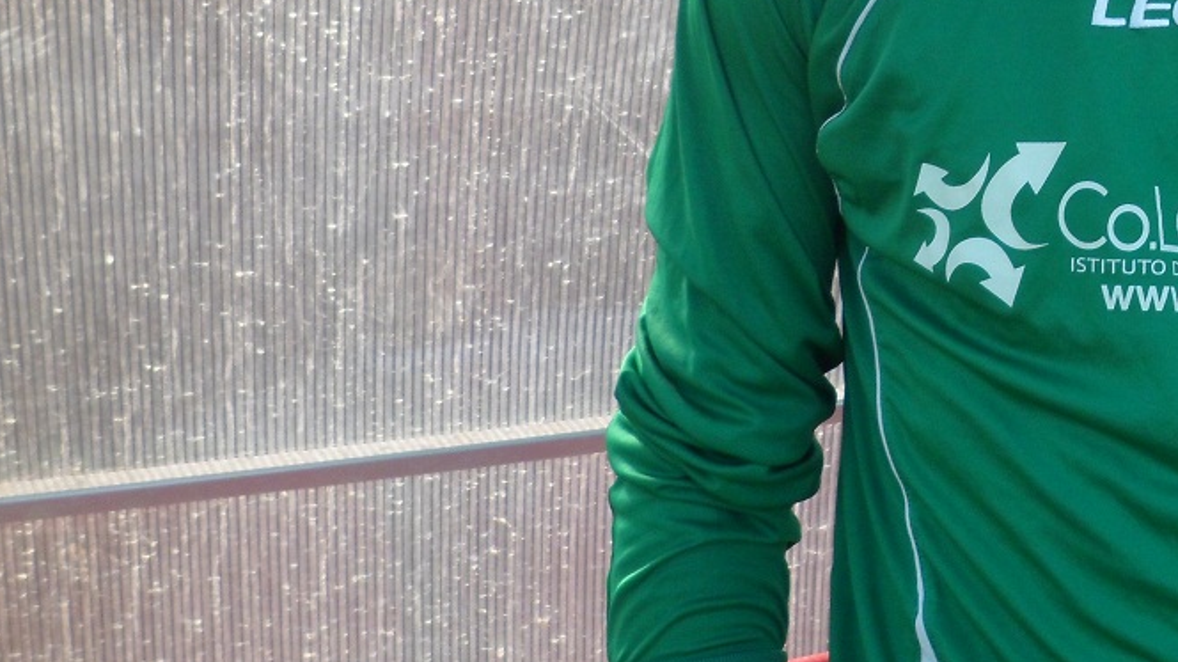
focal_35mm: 78
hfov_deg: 26.3
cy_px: 2
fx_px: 2436
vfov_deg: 15.2
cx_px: 1061
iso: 80
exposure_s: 1/180
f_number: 3.8
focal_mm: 6.6
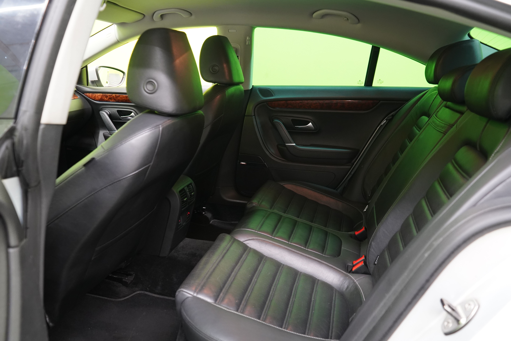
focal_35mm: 28
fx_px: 397
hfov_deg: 65.5
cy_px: 170
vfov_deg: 46.4
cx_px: 256
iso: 3200
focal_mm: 28
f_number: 5
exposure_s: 1/25
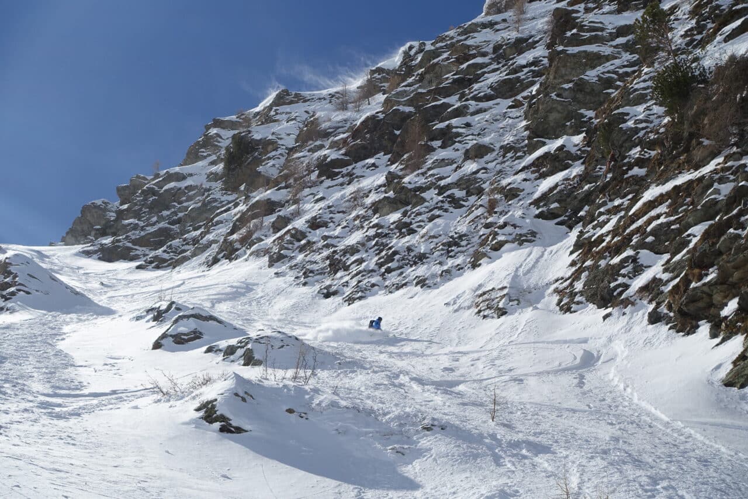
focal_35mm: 70
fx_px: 1454
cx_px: 374
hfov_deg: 28.8
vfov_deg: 19.5
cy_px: 250
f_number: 5.6
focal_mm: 25.7
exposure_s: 1/200
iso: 125
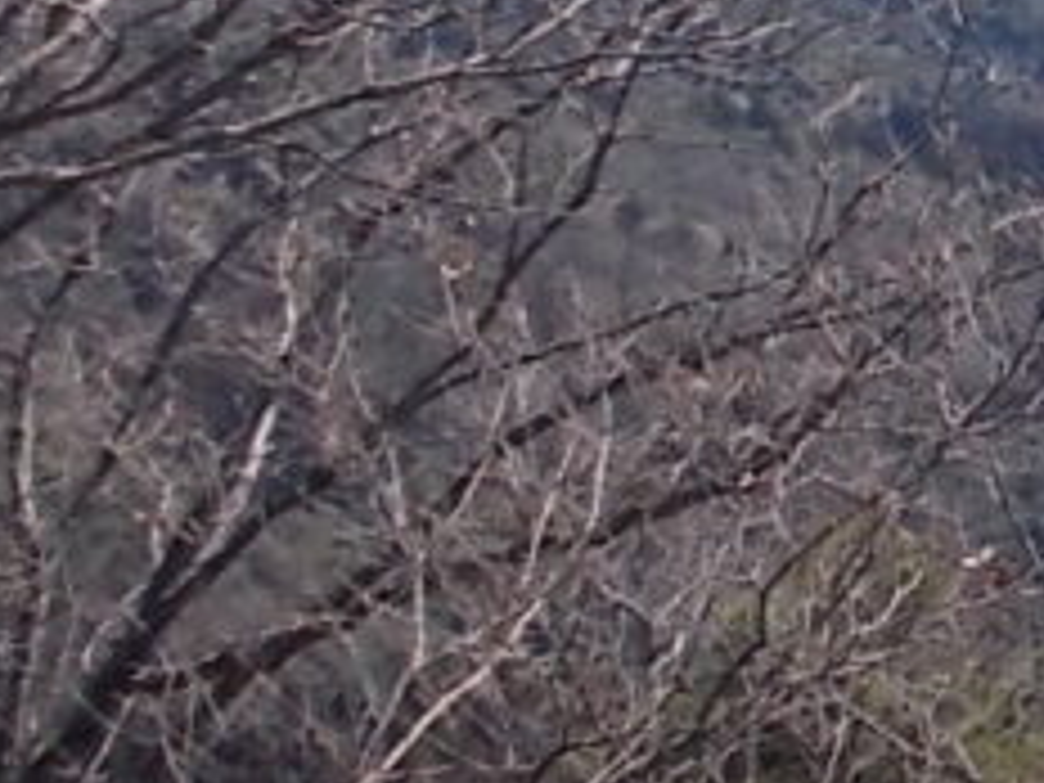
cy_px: -135
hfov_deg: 15.6
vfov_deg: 12.6
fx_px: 3468
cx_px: 1629
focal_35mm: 115
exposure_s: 1/100
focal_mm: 4.6
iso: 80
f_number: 8
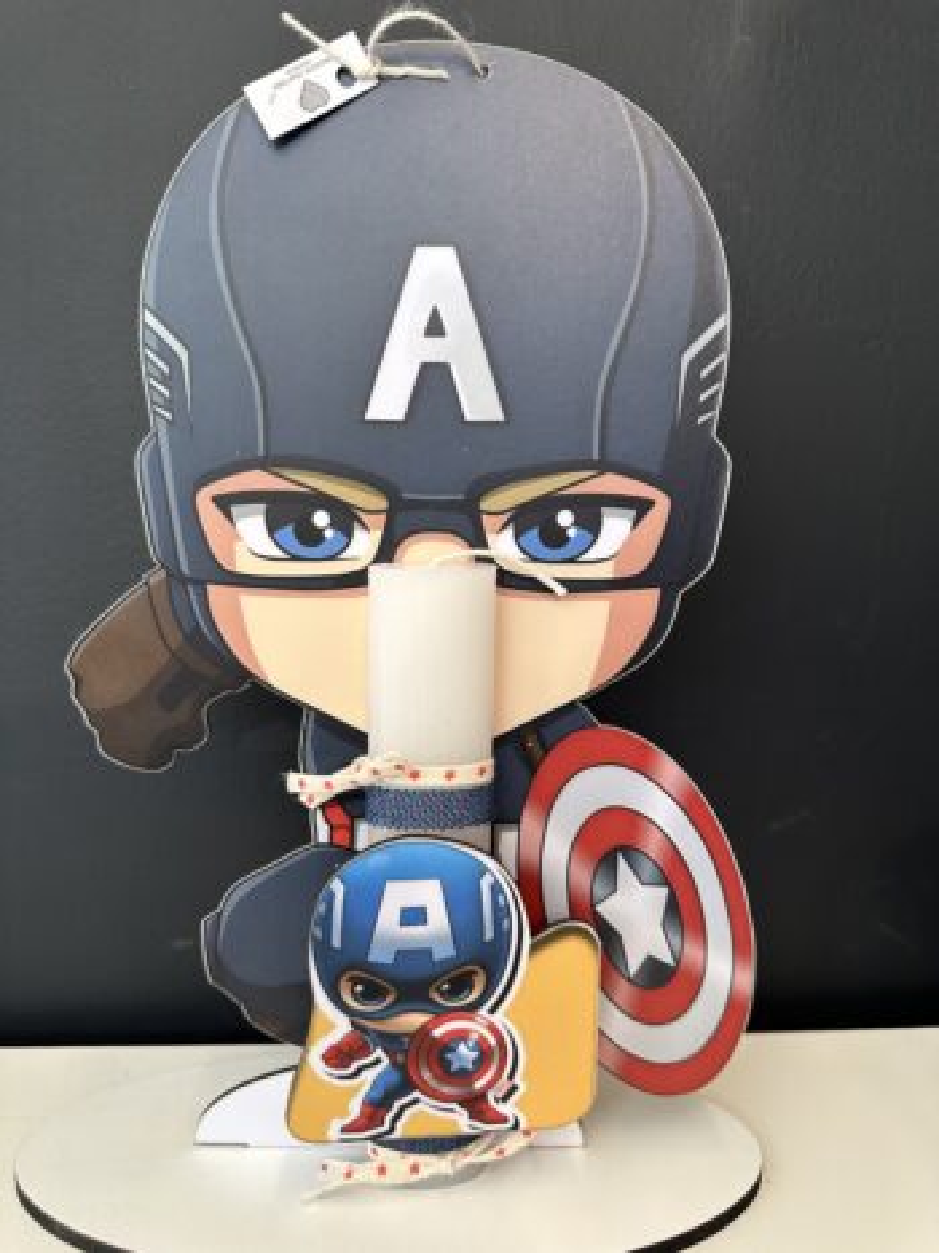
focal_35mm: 24
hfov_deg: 56.8
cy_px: 626
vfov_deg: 71.6
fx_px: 868
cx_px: 470
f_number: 1.78
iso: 200
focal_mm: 6.86
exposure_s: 1/100
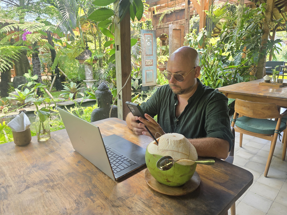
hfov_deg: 73.9
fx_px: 191
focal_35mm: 23
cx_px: 144
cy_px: 108
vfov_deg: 58.9
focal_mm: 6.3
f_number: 1.7
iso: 80
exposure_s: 1/180
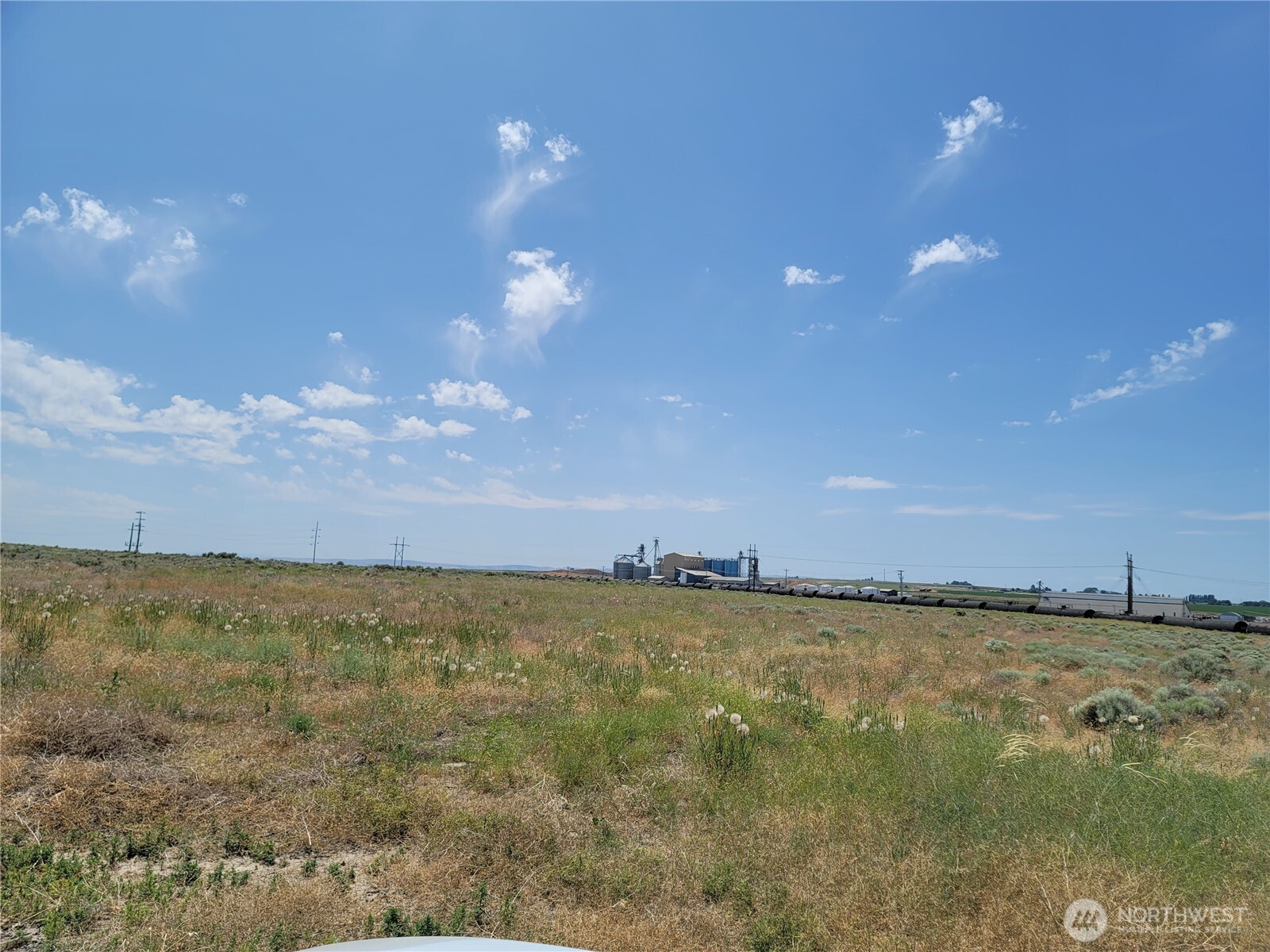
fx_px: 917
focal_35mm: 25
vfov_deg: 54.9
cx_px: 635
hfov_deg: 69.4
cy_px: 476
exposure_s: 1/1973
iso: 20
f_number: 1.8
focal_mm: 7
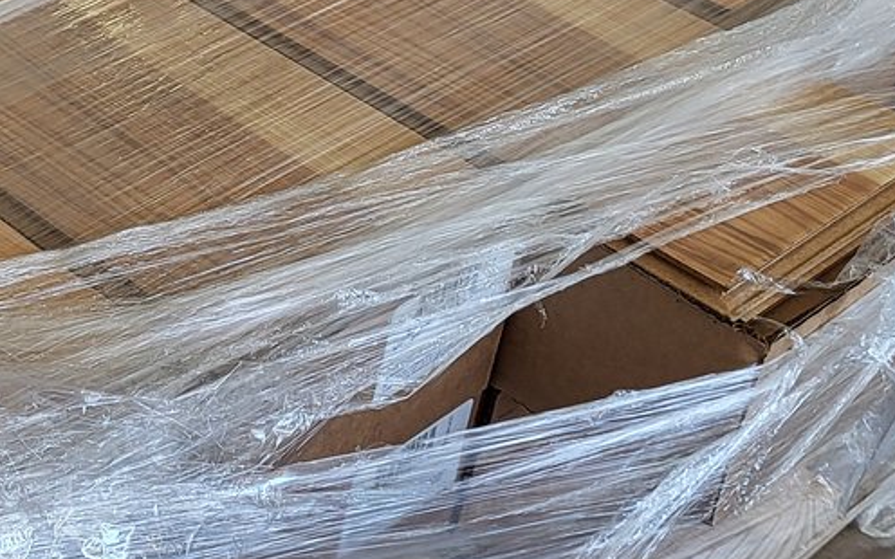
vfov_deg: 15.5
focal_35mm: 84
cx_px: -53
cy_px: 187
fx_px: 2049
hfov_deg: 23.3
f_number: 1.8
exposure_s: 1/120
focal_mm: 5.4
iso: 100
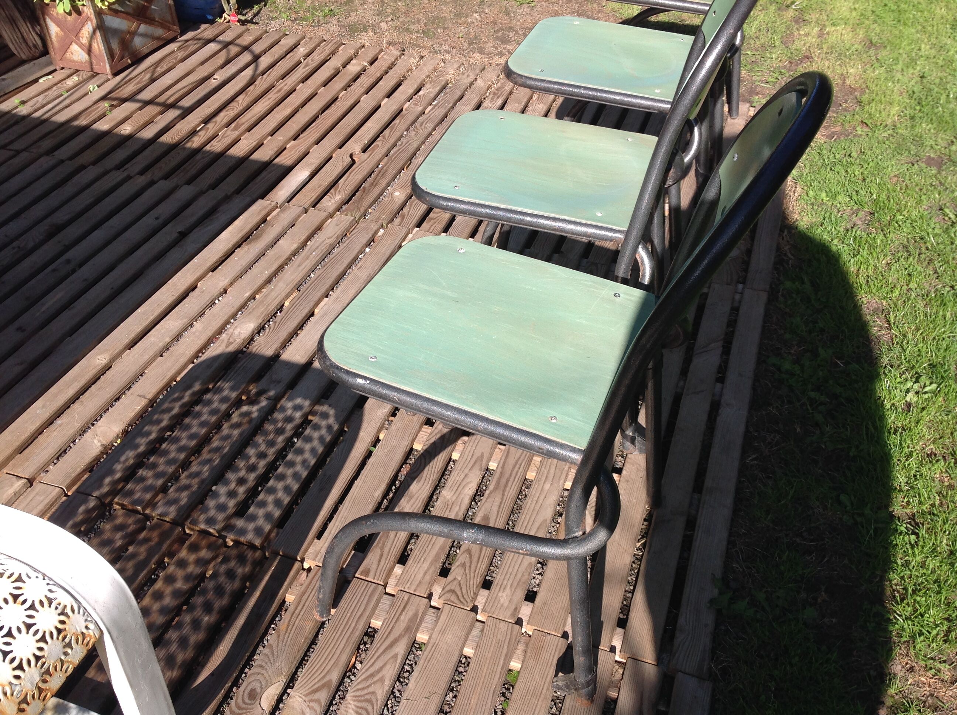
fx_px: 966
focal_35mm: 35
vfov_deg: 40.6
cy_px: 358
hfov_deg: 52.7
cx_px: 478
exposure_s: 1/889
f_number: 2.4
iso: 50
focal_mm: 4.28
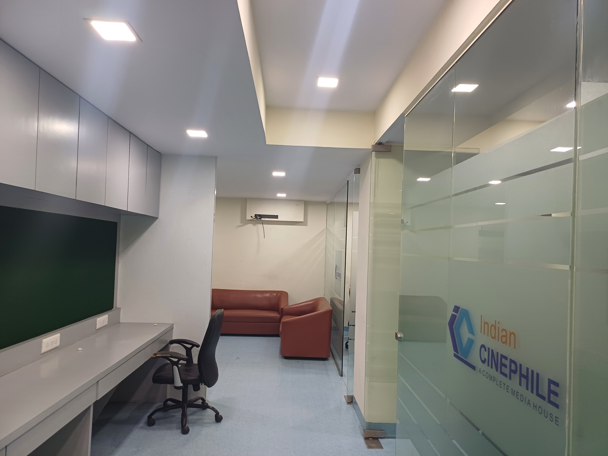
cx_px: 304
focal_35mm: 25
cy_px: 228
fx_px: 439
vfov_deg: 54.9
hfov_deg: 69.4
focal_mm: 4.65
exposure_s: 1/50
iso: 200
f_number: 1.8
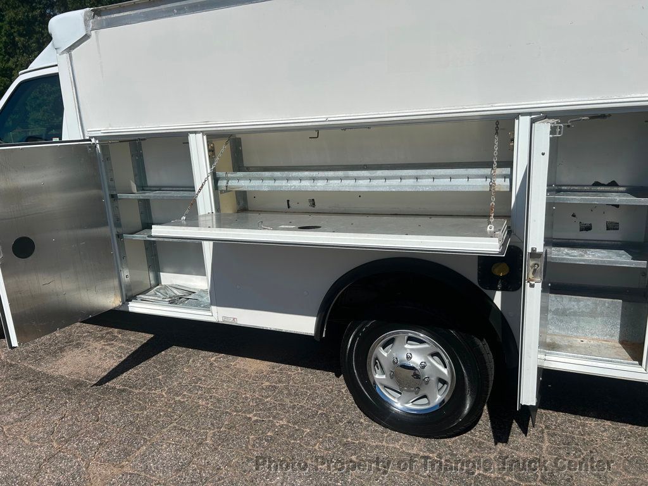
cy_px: 243
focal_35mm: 26
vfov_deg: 53.1
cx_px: 324
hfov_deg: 67.3
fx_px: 487
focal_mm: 5.7
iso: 50
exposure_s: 1/10309
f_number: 1.5
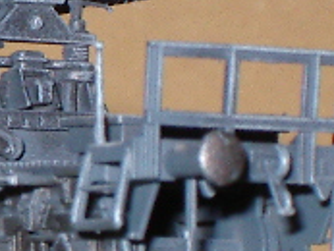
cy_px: 6
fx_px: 4065
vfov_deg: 3.5
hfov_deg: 4.7
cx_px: -247
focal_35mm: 421
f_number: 9
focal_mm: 17.4
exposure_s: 1/125
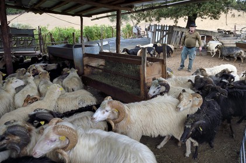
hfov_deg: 73.8
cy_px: 82
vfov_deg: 53.1
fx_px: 164
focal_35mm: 24
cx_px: 123
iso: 1600
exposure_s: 1/320
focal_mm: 24
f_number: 7.1
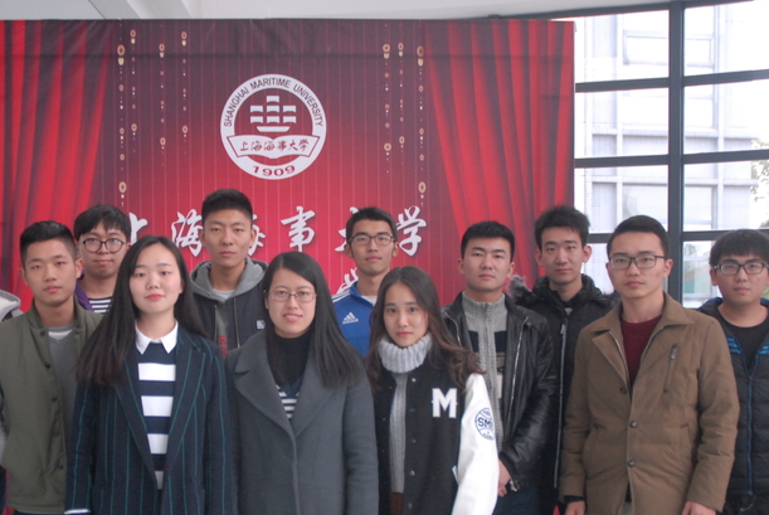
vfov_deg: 24.8
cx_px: 287
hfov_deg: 36.6
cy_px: 390
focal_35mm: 54
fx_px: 1155
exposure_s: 1/20
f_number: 3.5
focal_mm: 22
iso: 500
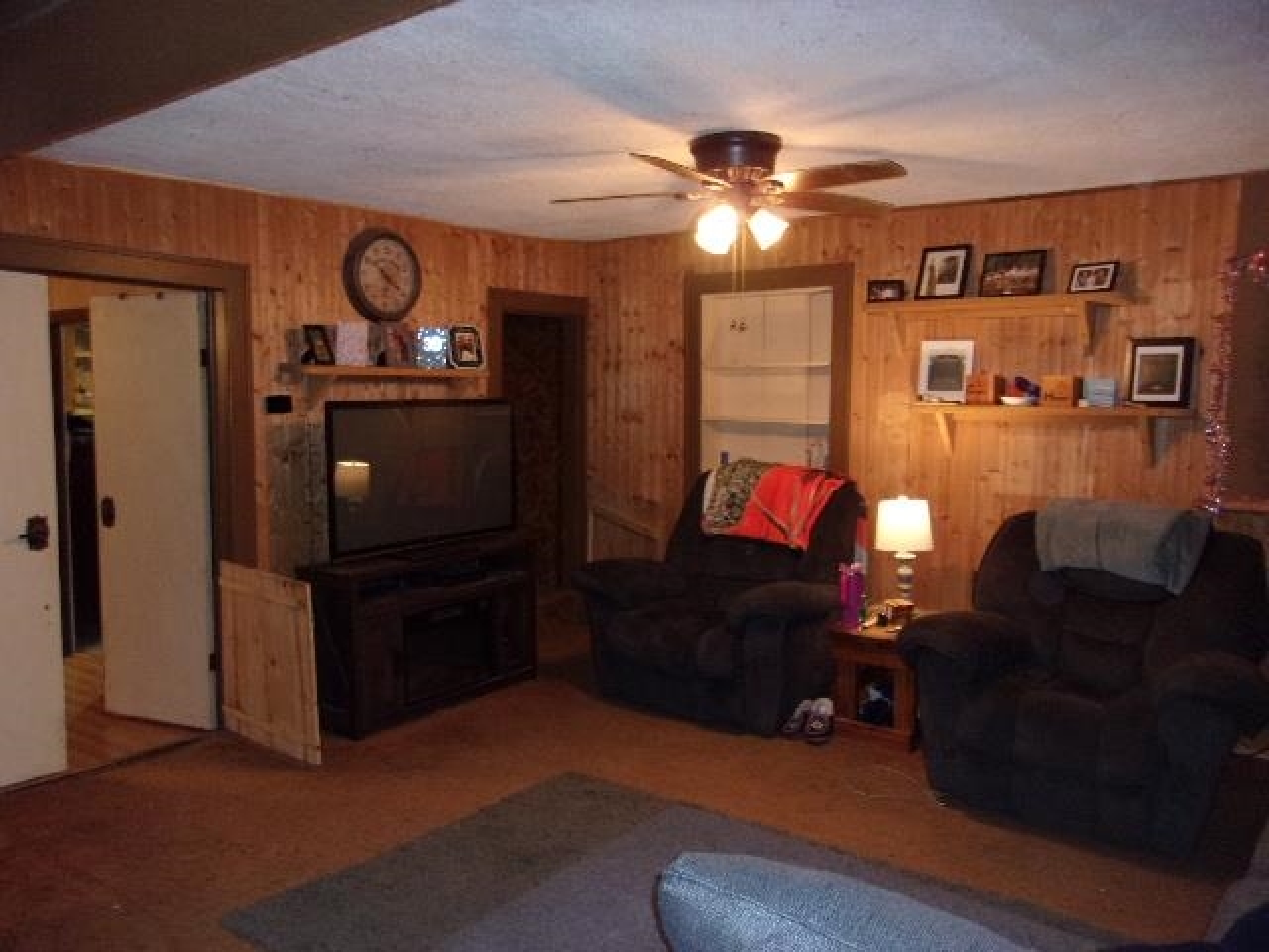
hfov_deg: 65.3
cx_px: 634
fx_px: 990
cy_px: 476
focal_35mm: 27
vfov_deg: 51.4
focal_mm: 4.9
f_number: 3
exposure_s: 1/34
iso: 320
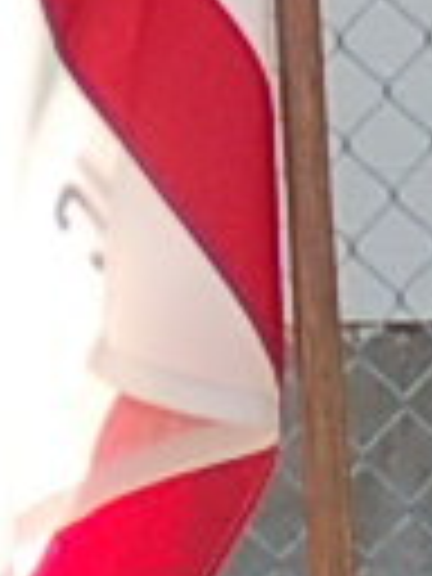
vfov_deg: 1.6
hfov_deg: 1.2
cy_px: -760
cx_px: -2110
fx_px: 20251
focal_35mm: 1217
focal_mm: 72
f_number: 5.6
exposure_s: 1/500
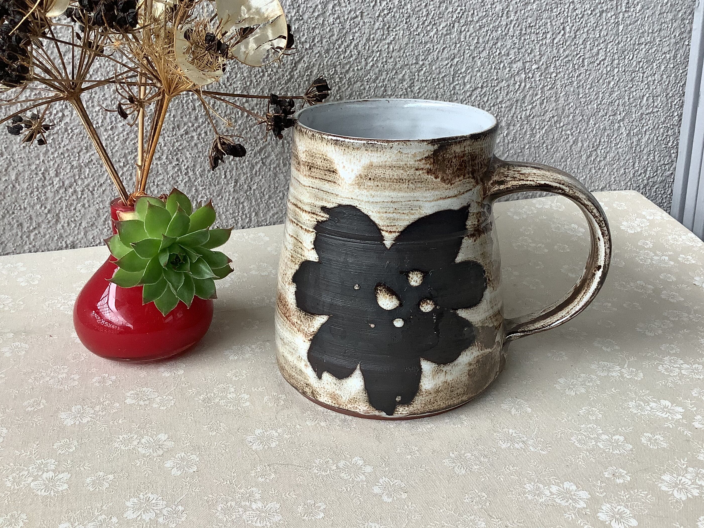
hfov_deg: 51.3
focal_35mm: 36
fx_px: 732
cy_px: 242
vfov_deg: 39.6
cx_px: 389
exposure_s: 1/120
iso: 64
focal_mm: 3.3
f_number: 2.4
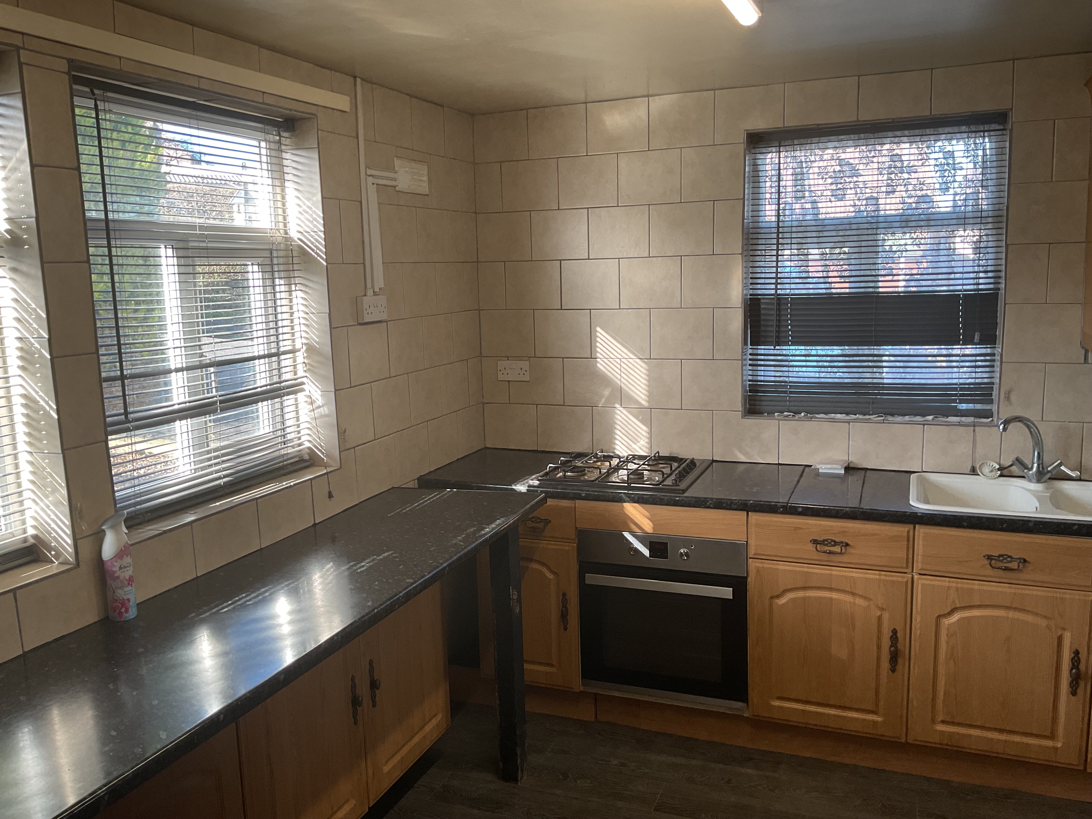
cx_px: 546
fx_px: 915
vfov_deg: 48.2
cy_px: 410
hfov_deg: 61.7
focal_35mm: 29
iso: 50
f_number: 1.8
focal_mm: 3
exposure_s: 1/100
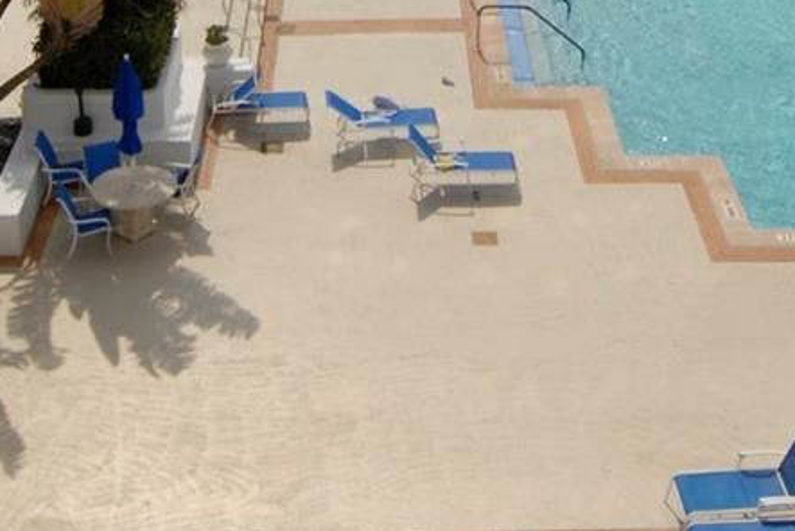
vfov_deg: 19.5
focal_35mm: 65
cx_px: 454
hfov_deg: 30.9
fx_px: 1436
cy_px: -138
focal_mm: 12
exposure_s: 1/500
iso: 200
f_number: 11
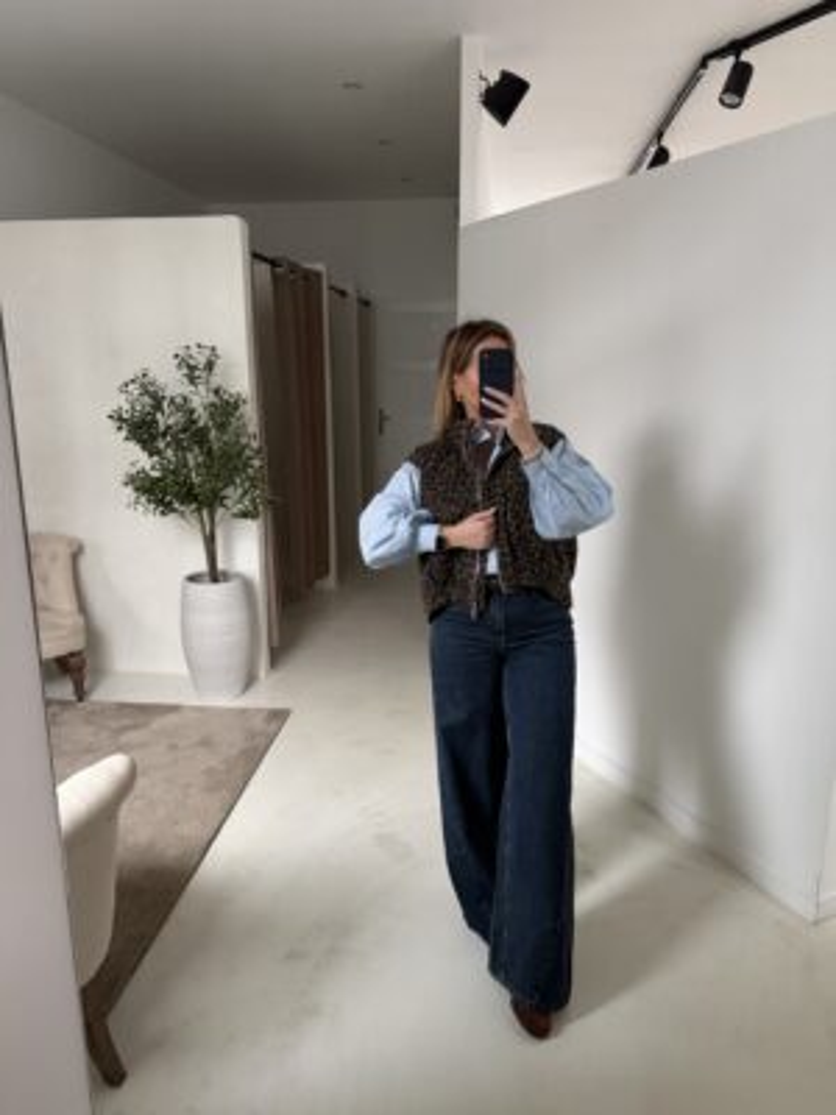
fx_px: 773
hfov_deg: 56.8
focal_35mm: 24
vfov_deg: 71.6
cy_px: 558
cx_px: 418
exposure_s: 1/60
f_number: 1.78
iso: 500
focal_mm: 6.76
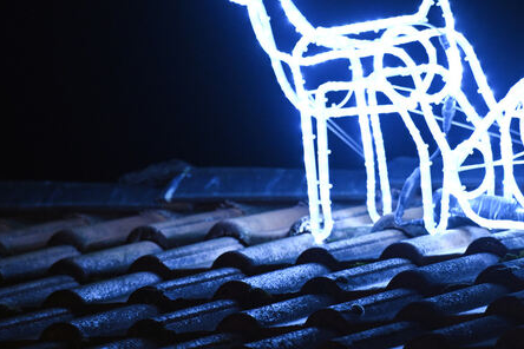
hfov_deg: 3.8
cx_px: 299
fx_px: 7874
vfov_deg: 2.5
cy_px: 170
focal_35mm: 541
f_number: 3.2
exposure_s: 1/125
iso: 2000
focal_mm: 200
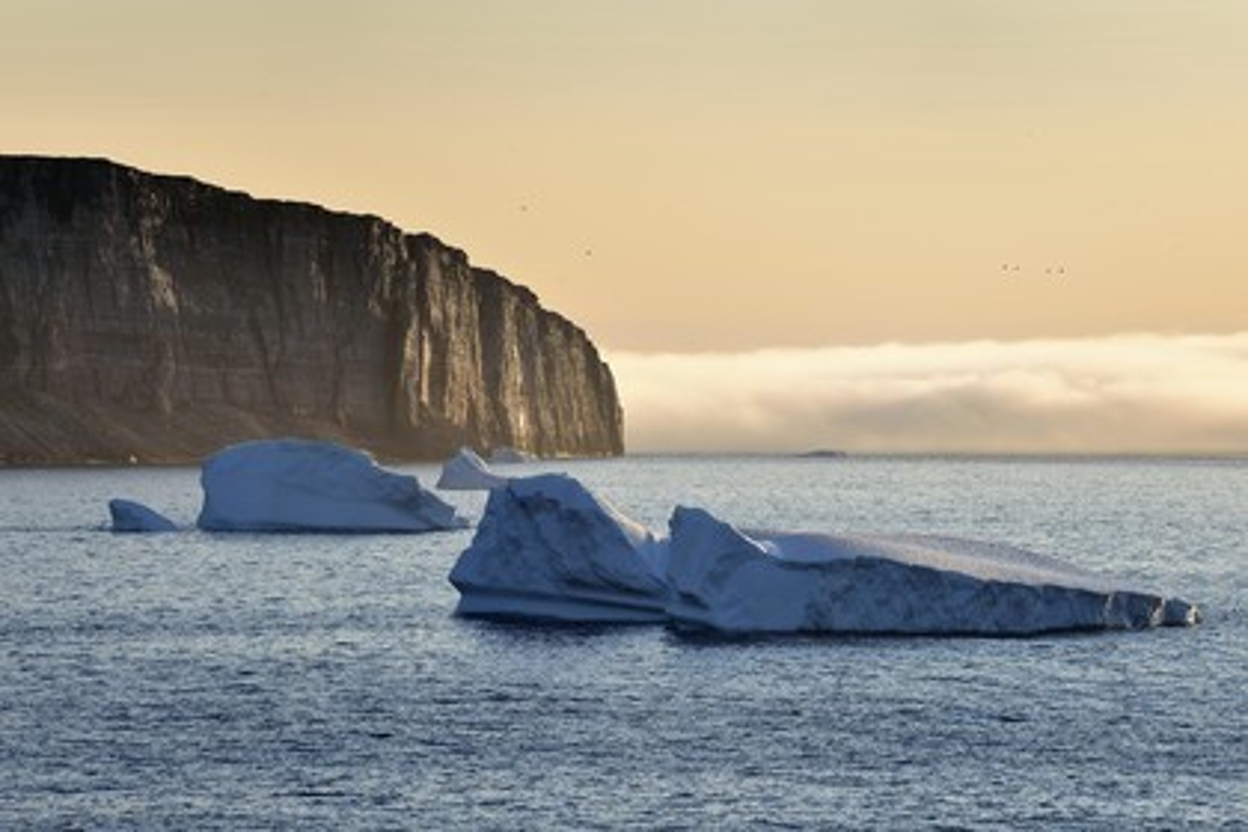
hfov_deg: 10.3
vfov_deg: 6.9
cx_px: 624
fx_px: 6933
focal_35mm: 200
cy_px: 416
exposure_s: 1/800
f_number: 7.1
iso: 200
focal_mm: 200
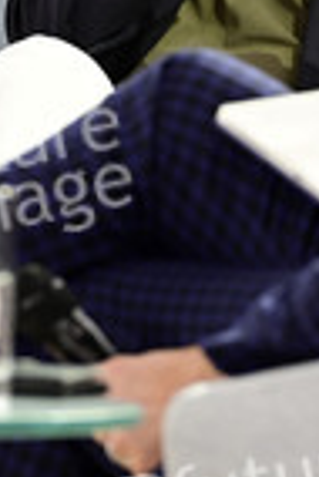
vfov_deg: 3.7
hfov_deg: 2.5
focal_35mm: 562
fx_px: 7451
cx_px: 326
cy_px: 20
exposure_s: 1/250
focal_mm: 200
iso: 640
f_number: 4
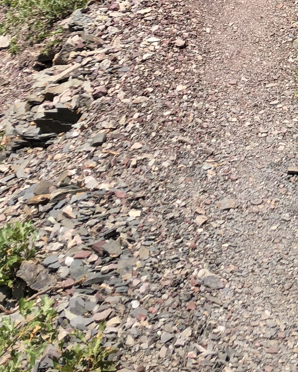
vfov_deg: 20.6
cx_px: 318
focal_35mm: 85
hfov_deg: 17.5
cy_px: -104
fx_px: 937
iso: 20
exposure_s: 1/1333
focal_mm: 3.99
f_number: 1.8
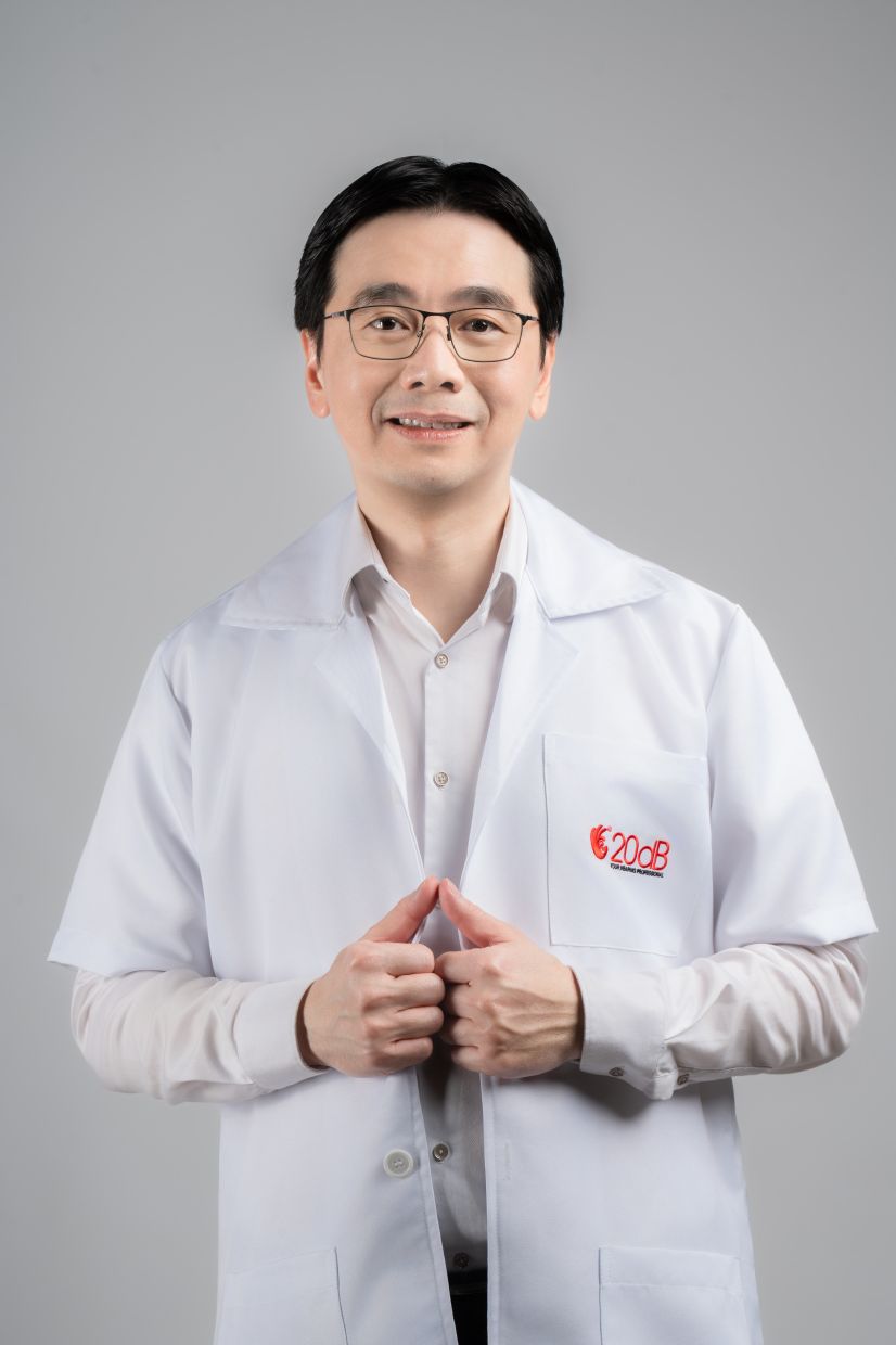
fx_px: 5117
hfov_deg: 10.0
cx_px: 448
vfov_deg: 15.0
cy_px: 672
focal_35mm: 137
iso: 100
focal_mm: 137
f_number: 11
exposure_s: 1/160
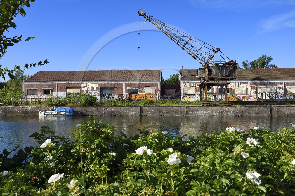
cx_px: 148
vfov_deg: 37.8
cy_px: 98
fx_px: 287
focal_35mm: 35
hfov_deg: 54.5
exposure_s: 1/125
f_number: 16
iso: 200
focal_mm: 35
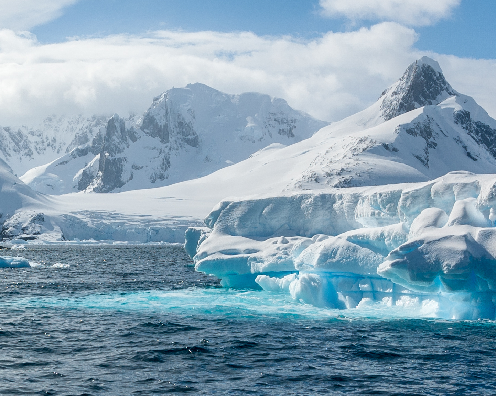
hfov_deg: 25.0
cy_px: 97
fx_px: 1101
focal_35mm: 75
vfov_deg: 20.3
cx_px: 98
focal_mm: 26
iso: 200
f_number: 13
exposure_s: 1/640
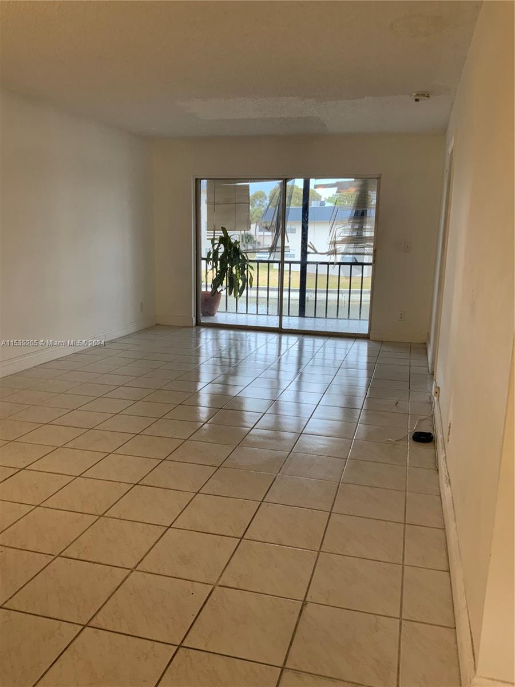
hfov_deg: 48.2
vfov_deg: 61.7
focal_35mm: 29
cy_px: 344
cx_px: 258
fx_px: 575
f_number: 1.8
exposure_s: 1/60
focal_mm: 3
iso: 64
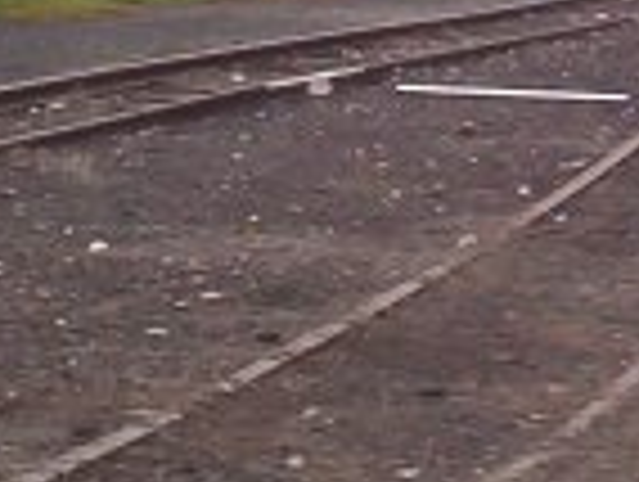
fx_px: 4142
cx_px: 657
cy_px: -194
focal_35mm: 224
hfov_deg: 8.8
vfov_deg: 6.6
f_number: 8
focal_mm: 6
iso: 100
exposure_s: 1/180
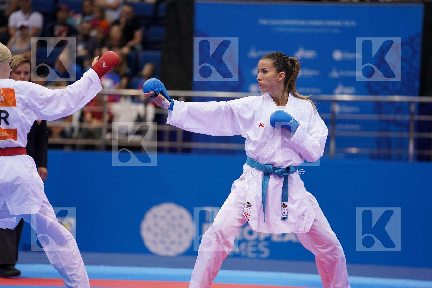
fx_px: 2400
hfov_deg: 10.3
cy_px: 144
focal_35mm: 200
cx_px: 216
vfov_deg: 6.9
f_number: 2.8
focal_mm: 200
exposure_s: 1/1000
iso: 1250
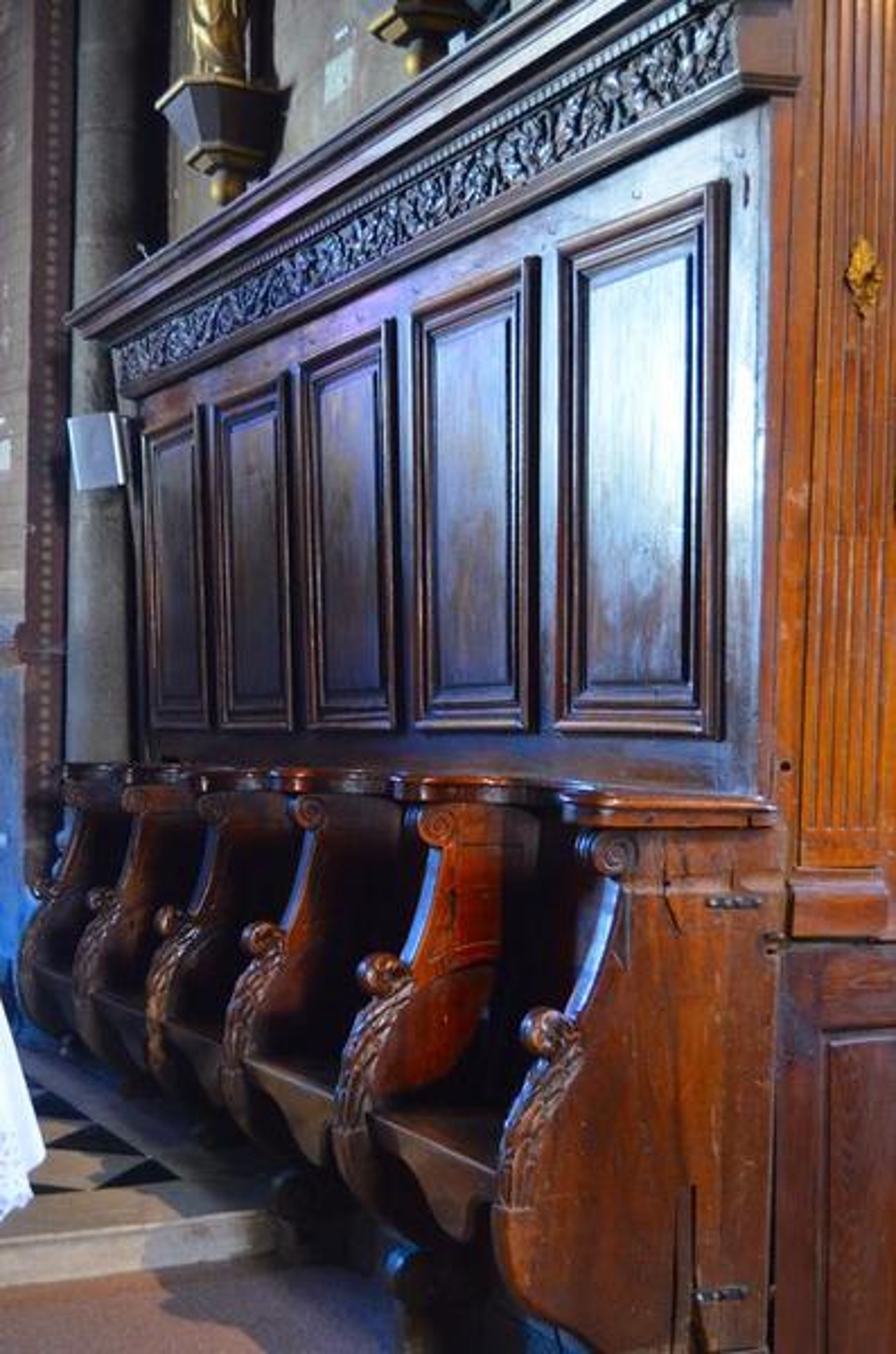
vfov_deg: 37.9
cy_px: 677
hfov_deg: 25.6
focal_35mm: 52
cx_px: 448
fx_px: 1970
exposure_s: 1/8
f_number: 4.5
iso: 3200
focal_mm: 35
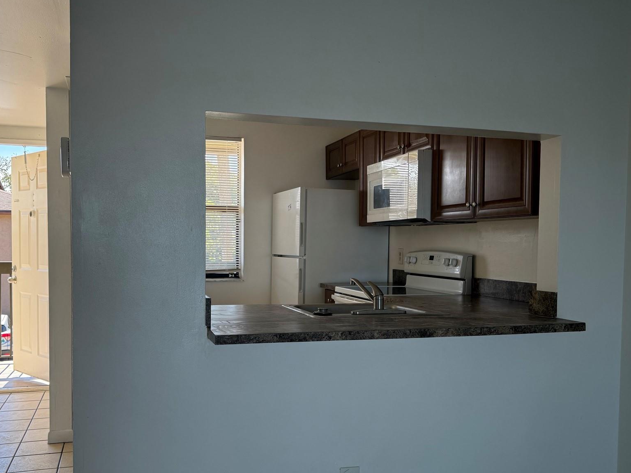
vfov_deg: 44.1
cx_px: 286
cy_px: 266
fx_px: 583
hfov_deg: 56.7
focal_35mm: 32
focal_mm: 6.76
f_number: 1.78
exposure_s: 1/410
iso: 100
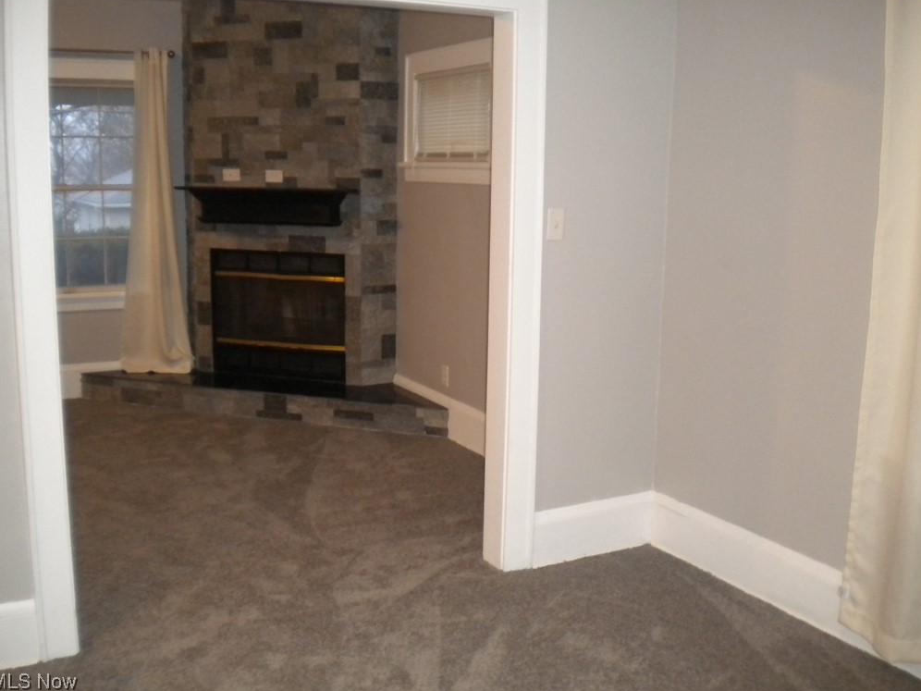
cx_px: 459
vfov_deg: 39.7
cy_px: 347
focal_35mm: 36
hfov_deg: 51.4
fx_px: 958
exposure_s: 1/30
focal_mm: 6.3
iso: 400
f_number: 3.1
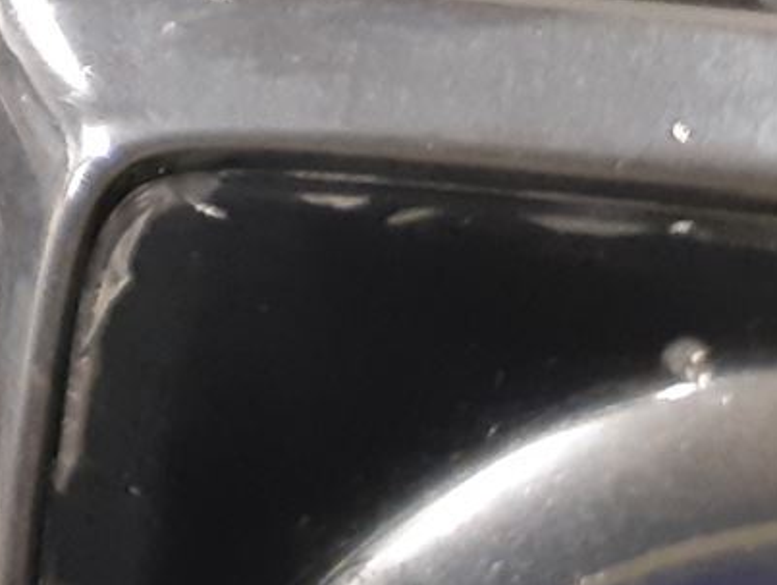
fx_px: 2966
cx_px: -1155
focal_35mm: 132
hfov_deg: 11.8
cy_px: -784
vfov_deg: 10.0
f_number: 1.7
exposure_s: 1/50
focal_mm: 3.93
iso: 160
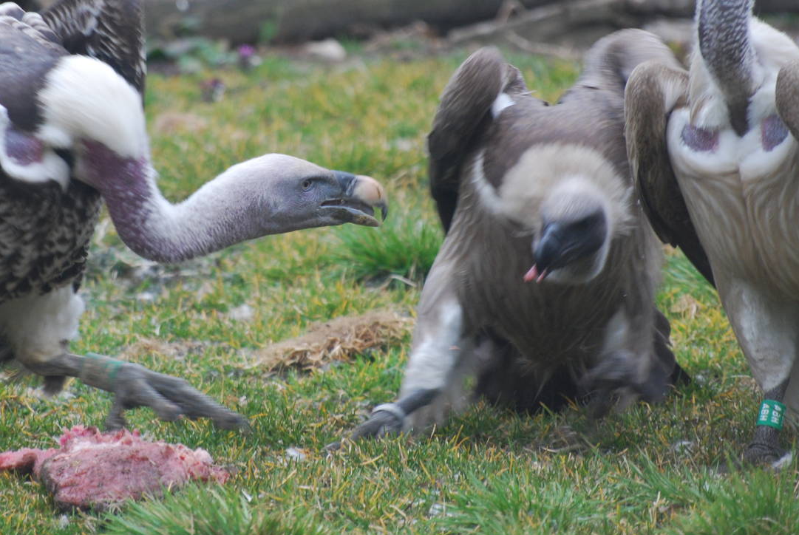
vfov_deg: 2.1
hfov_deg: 3.1
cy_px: 171
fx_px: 14801
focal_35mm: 666
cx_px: 259
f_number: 5.6
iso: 400
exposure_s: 1/160
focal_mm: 300
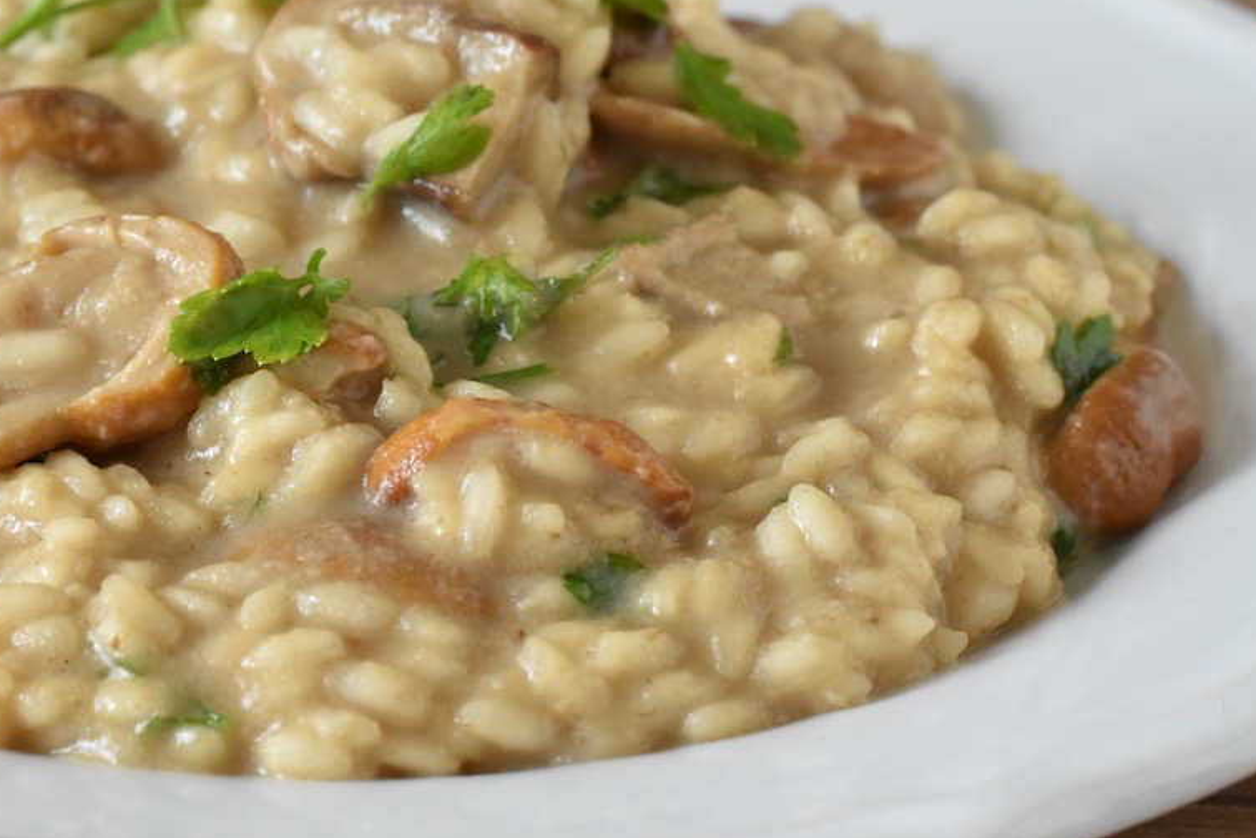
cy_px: 328
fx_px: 4151
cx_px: 334
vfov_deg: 11.5
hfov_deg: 17.1
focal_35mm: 119
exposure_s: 1/60
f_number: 7.1
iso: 2000
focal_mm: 50
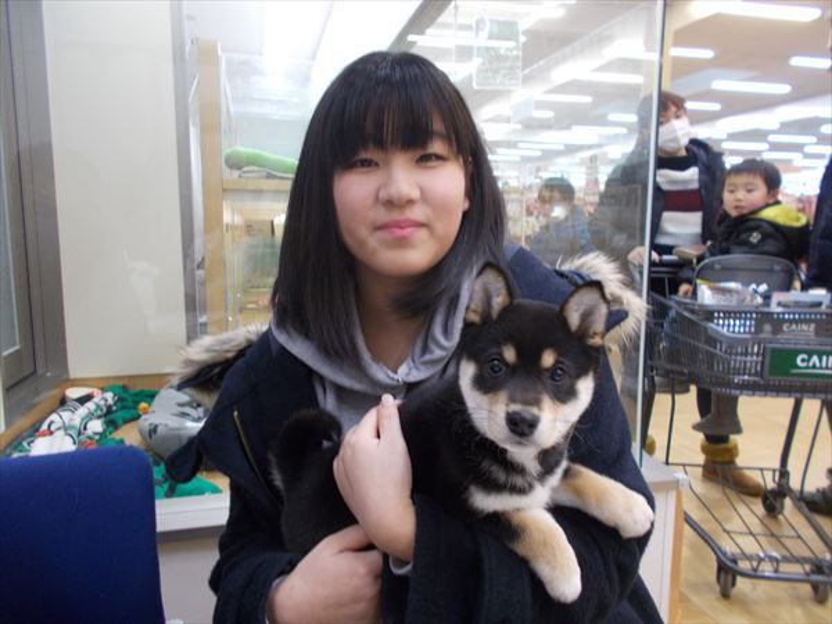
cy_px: 312
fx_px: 625
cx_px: 416
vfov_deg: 53.1
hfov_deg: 67.3
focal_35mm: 26
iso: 180
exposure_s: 1/25
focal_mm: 4.6
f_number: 3.2
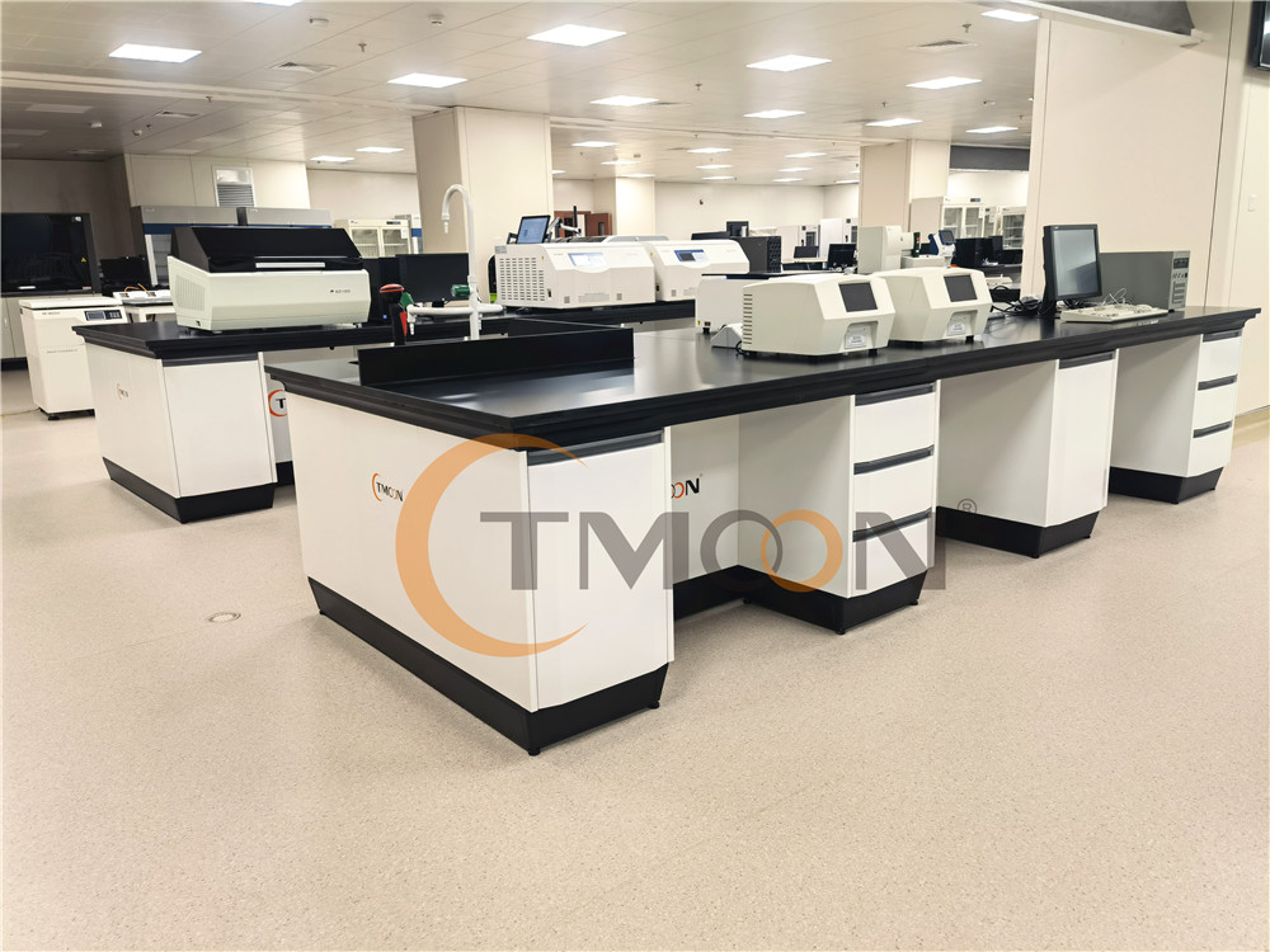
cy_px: 476
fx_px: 991
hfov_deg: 65.3
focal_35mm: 27
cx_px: 635
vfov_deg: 51.4
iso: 100
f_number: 1.9
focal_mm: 6.67
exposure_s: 1/100
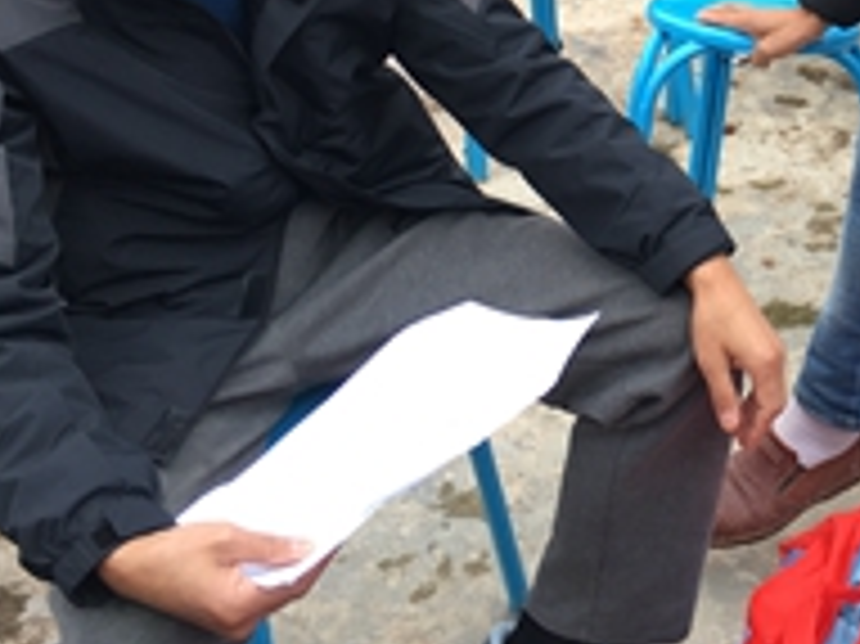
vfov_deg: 18.7
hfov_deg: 24.1
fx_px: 1887
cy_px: -47
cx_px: 932
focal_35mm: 76
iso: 25
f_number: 2.2
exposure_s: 1/199
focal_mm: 4.15
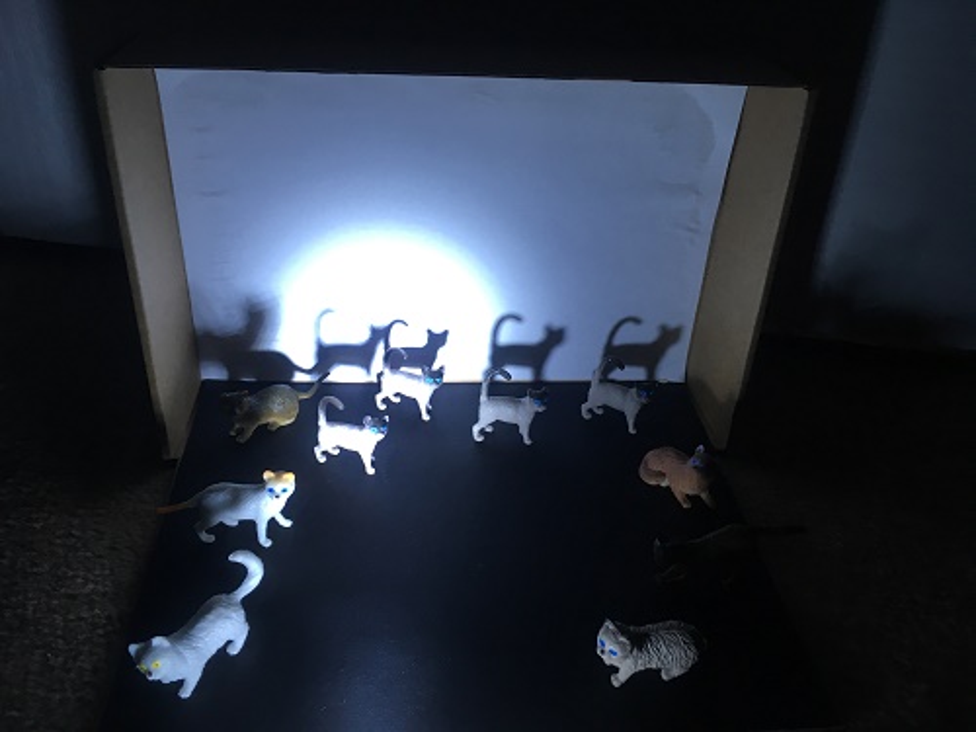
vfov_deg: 48.2
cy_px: 366
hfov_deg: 61.7
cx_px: 488
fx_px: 818
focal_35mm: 29
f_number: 2.2
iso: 80
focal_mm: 4.15
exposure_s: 1/33
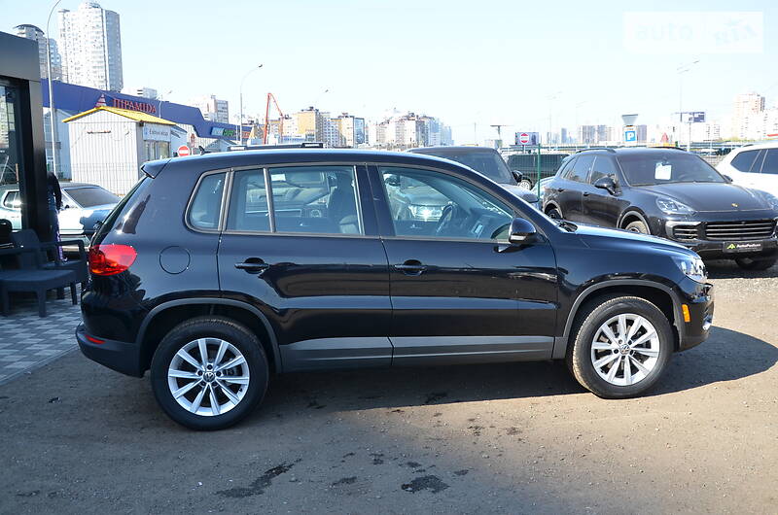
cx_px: 389
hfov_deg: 53.2
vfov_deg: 36.7
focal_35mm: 36
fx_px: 776
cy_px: 258
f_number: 7.1
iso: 200
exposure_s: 1/200
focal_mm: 24
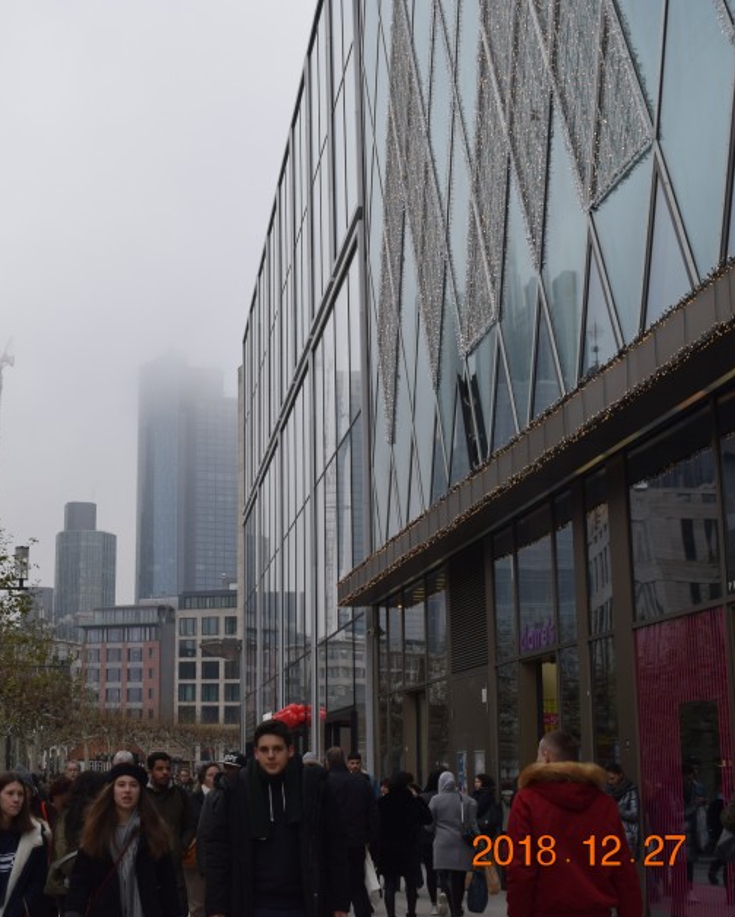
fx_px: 1434
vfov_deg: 35.5
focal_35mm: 53
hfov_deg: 27.7
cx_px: 79
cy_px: 428
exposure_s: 1/250
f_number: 8
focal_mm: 23
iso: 400
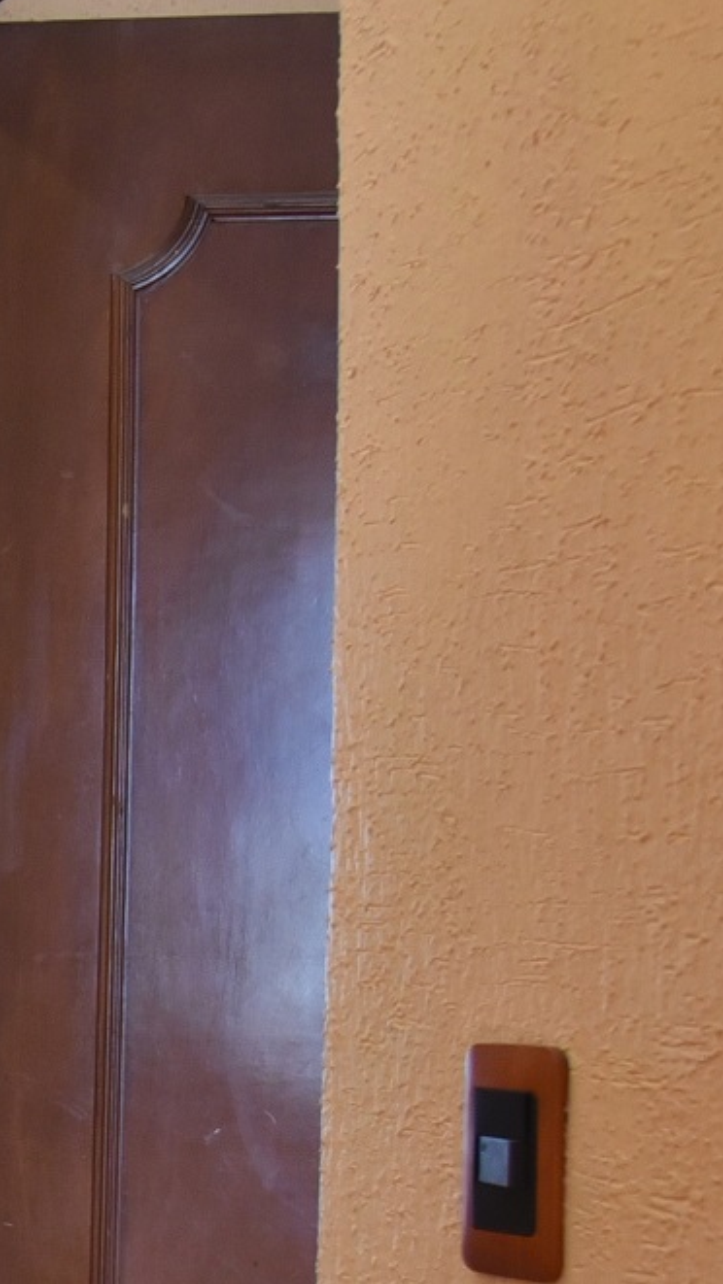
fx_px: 2896
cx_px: -896
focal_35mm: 85
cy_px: 1149
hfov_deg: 12.0
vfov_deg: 24.3
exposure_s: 1/50
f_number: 5.6
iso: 1600
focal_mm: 24
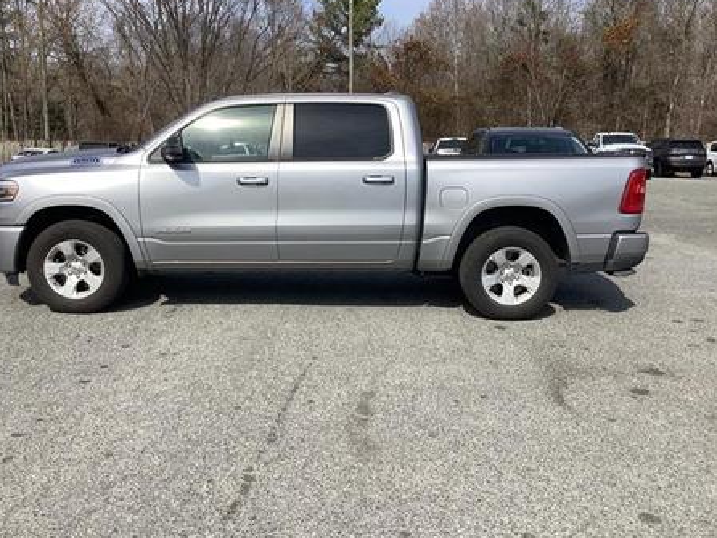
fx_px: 725
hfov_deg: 52.6
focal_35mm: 35
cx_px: 339
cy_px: 254
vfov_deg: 40.7
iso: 25
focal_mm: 3.3
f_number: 2.4
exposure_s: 1/1567
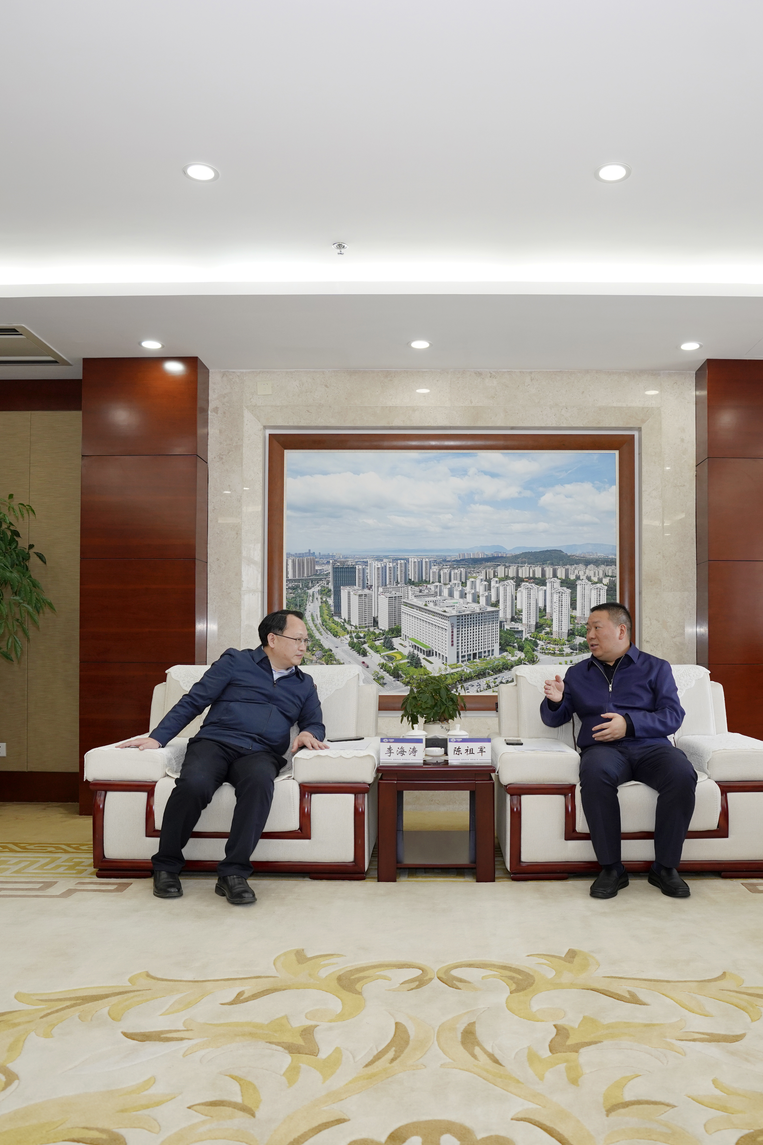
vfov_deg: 69.4
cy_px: 567
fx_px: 826
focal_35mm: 26
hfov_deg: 49.4
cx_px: 433
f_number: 3.2
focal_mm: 17
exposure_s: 1/200
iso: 500
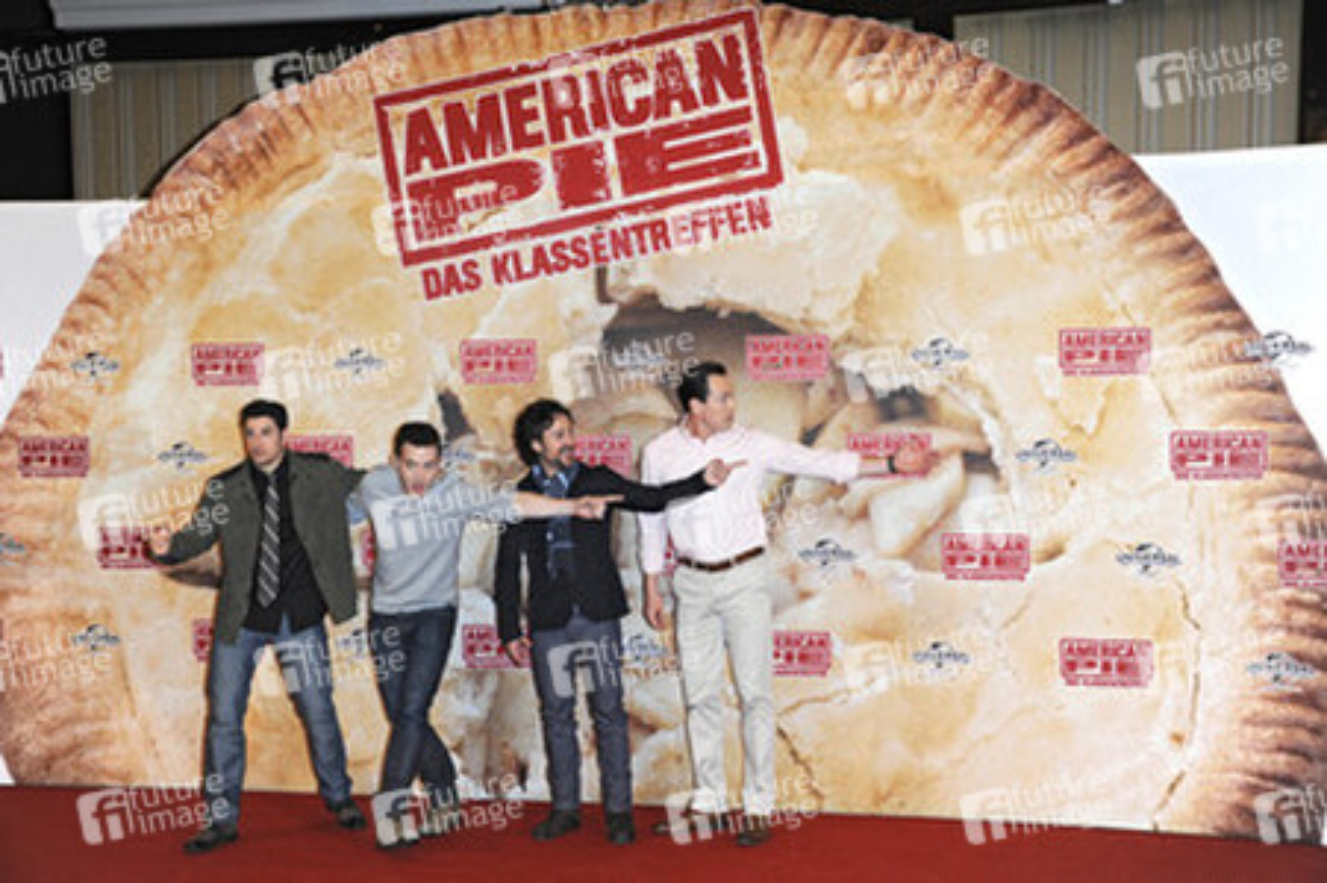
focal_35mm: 48
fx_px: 1768
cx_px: 664
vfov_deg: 28.0
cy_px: 442
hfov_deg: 41.1
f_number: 5.6
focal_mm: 48
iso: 1250
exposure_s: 1/250
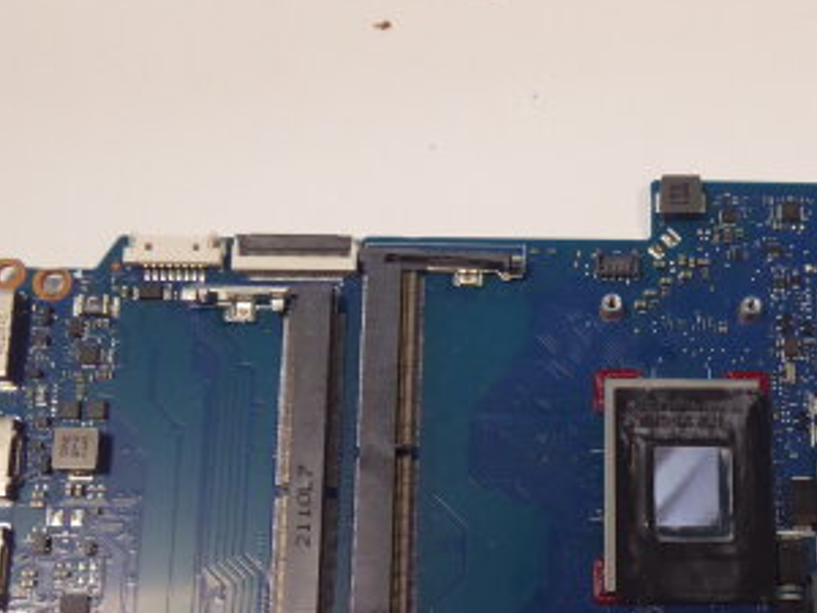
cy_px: 599
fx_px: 1180
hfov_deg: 37.1
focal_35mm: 50
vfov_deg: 27.6
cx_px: 632
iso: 400
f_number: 3.3
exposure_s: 1/60
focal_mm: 4.3
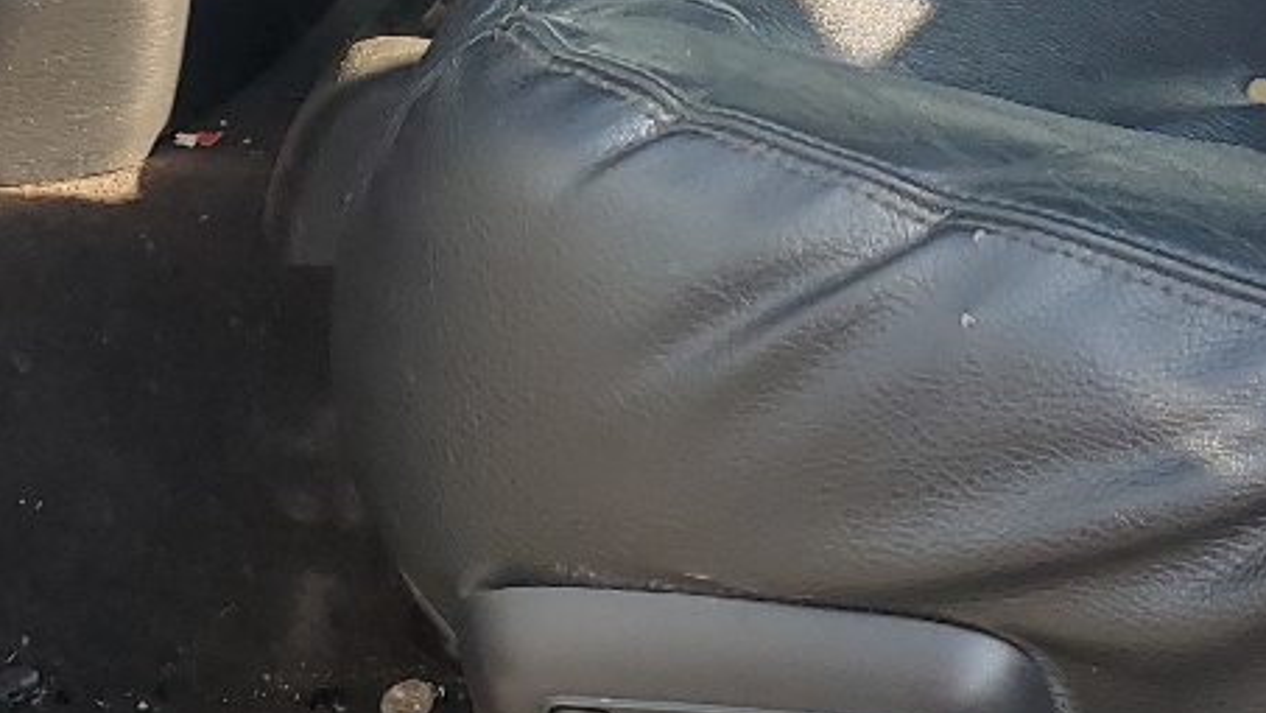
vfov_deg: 11.4
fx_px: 3358
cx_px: 802
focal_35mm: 100
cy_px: -478
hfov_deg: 21.3
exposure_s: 1/435
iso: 50
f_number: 1.5
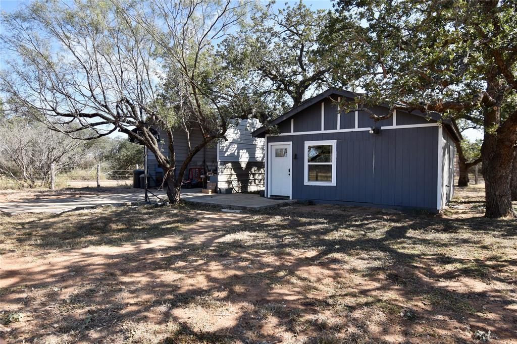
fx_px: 301
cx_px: 258
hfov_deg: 81.2
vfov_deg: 59.5
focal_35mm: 21
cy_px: 172
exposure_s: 1/250
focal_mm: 14
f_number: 7.1
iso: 200
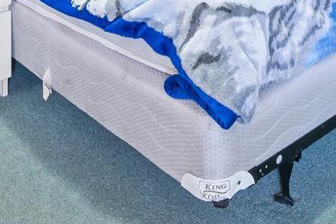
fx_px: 699
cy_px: -252
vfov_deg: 14.4
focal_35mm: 75
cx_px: 231
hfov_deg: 26.8
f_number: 9
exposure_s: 2.5
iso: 320
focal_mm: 14
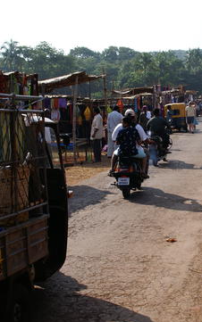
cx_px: 162
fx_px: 572
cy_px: 141
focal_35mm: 65
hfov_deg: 19.8
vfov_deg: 31.5
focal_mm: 24
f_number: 9
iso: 200
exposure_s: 1/640
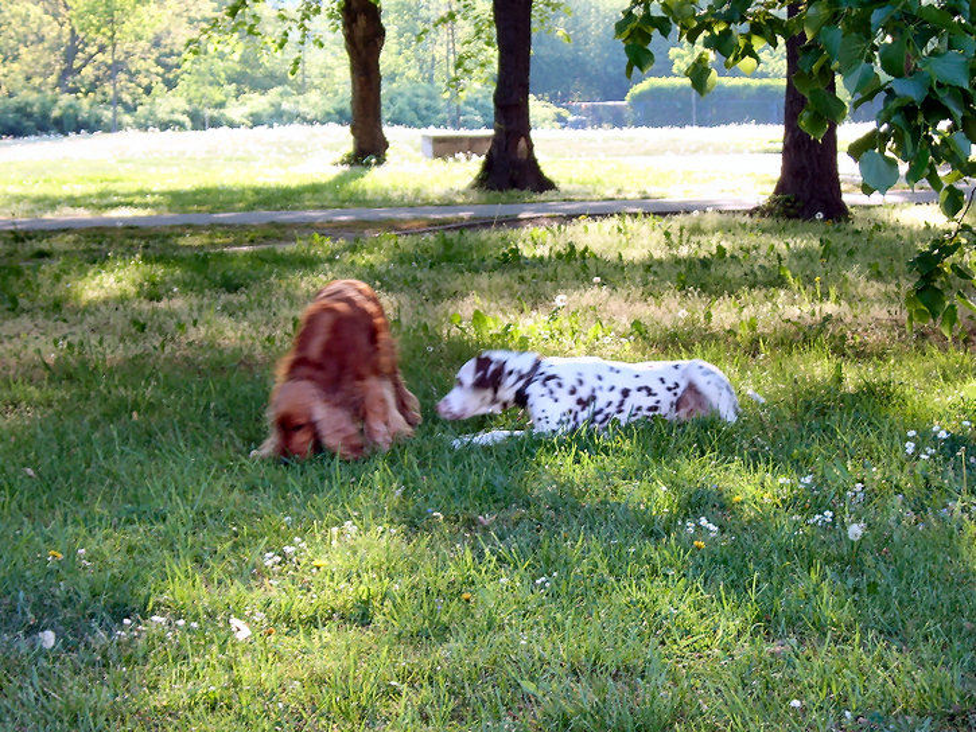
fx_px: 2453
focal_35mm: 87
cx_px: 488
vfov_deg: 17.0
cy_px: 366
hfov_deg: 22.5
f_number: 4.9
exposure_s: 1/24
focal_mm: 22.74
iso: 50
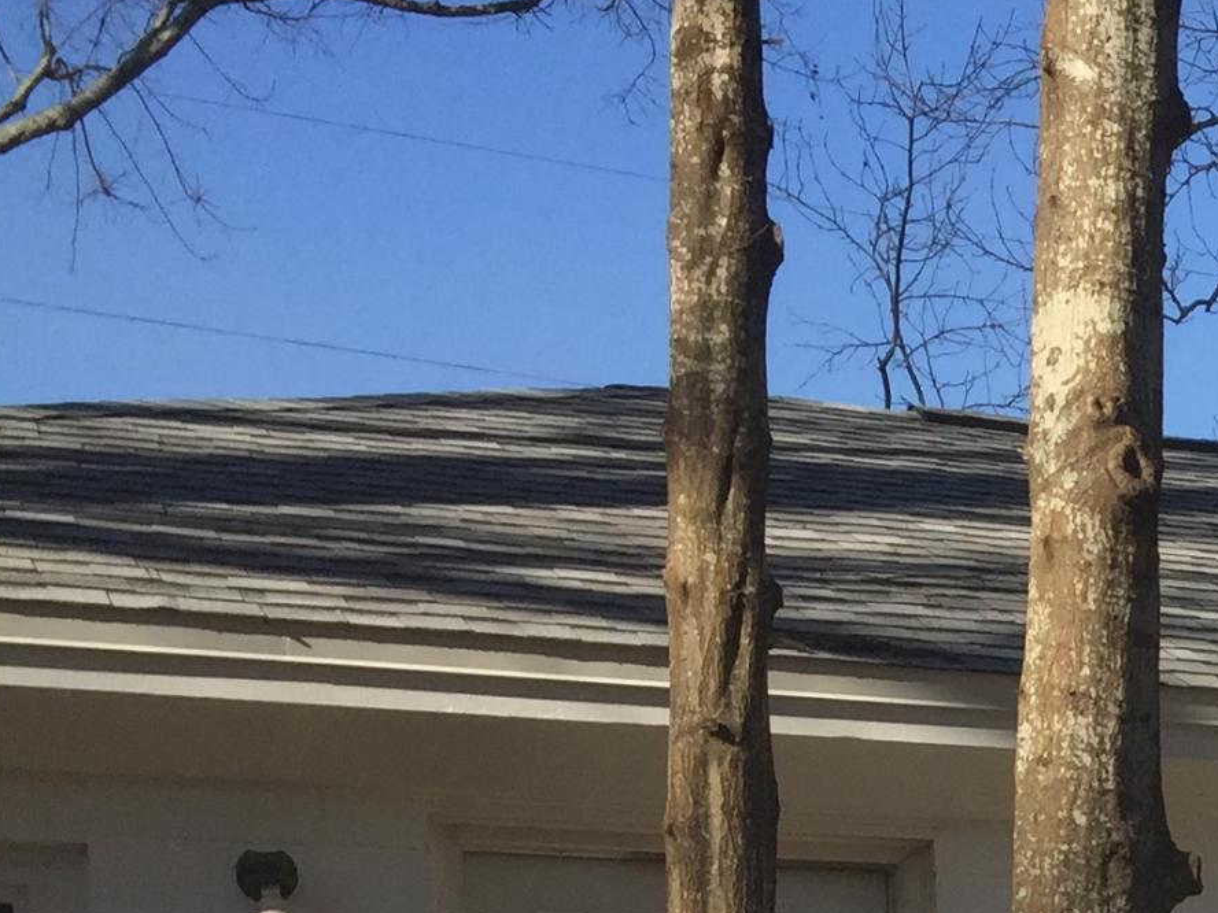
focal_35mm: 98
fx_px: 3448
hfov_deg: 17.2
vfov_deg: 13.8
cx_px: 2042
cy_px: 1507
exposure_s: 1/2083
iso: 32
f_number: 2.2
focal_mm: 4.15
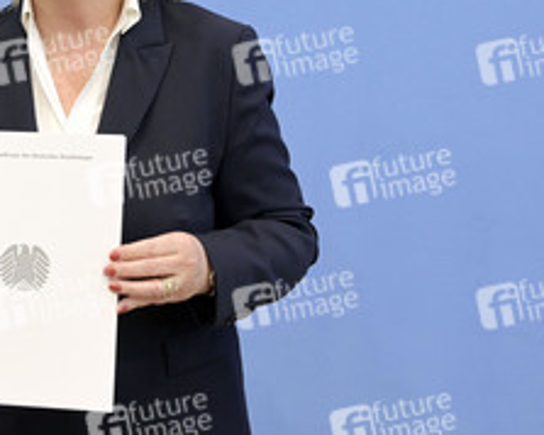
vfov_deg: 20.0
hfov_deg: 24.6
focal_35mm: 76
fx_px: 1223
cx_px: 84
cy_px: 117
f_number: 5
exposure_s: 1/640
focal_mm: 40
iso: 4000
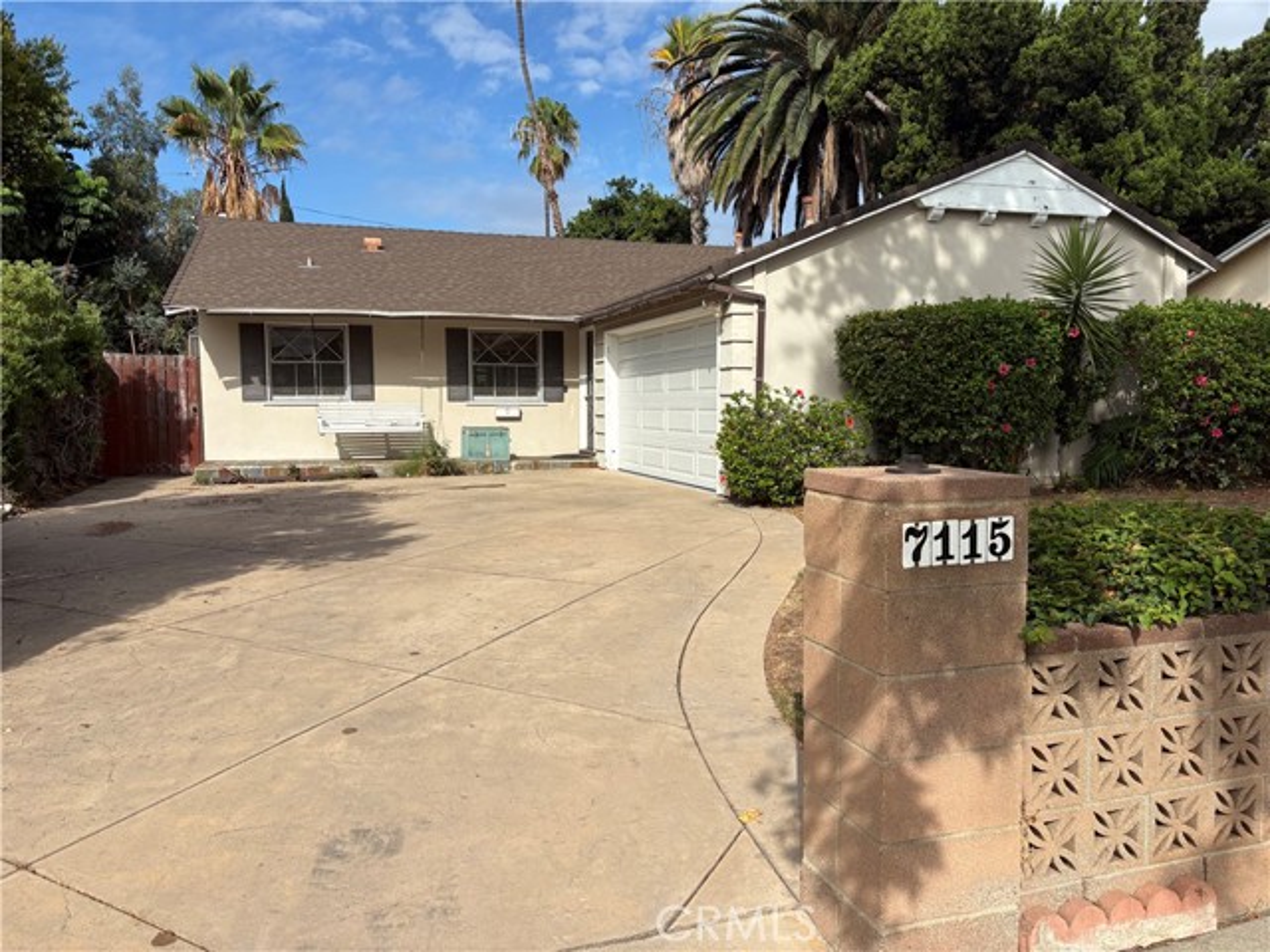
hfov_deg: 67.3
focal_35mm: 26
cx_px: 635
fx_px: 954
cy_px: 476
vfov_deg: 53.1
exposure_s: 1/4608
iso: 50
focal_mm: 5.96
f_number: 1.6
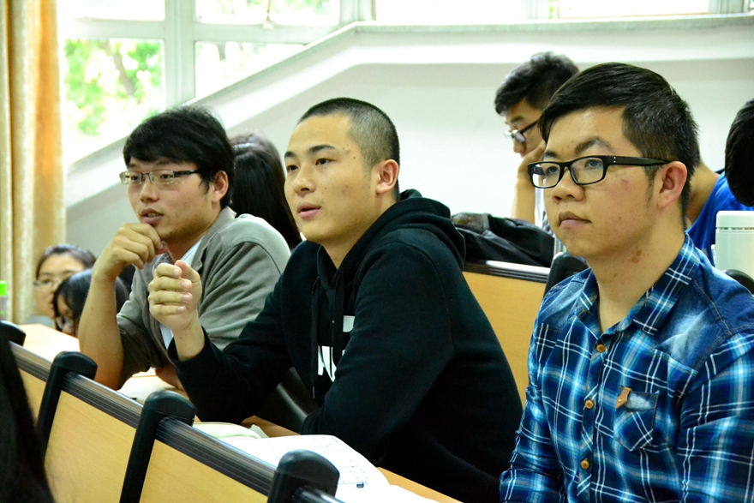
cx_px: 377
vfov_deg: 16.6
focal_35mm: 82
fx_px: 1728
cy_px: 252
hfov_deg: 24.6
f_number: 4.8
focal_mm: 55
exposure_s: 1/60
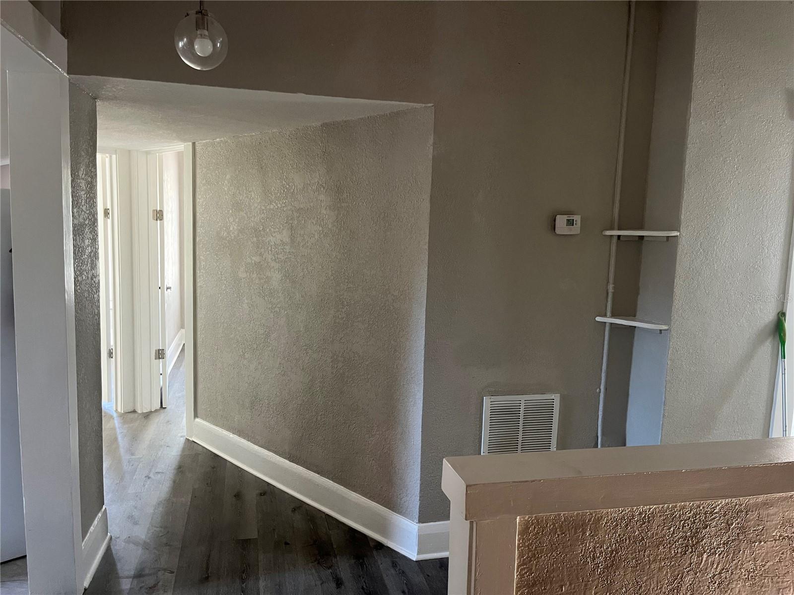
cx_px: 397
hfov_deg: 67.3
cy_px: 298
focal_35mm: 26
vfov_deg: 53.1
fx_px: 596
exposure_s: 1/60
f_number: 1.6
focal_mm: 5.1
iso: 200
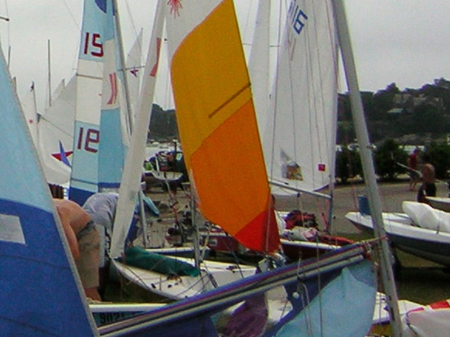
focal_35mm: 99
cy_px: 19
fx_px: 1286
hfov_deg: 19.1
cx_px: -28
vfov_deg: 14.7
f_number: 5.2
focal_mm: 4.7
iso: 50
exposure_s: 1/1216
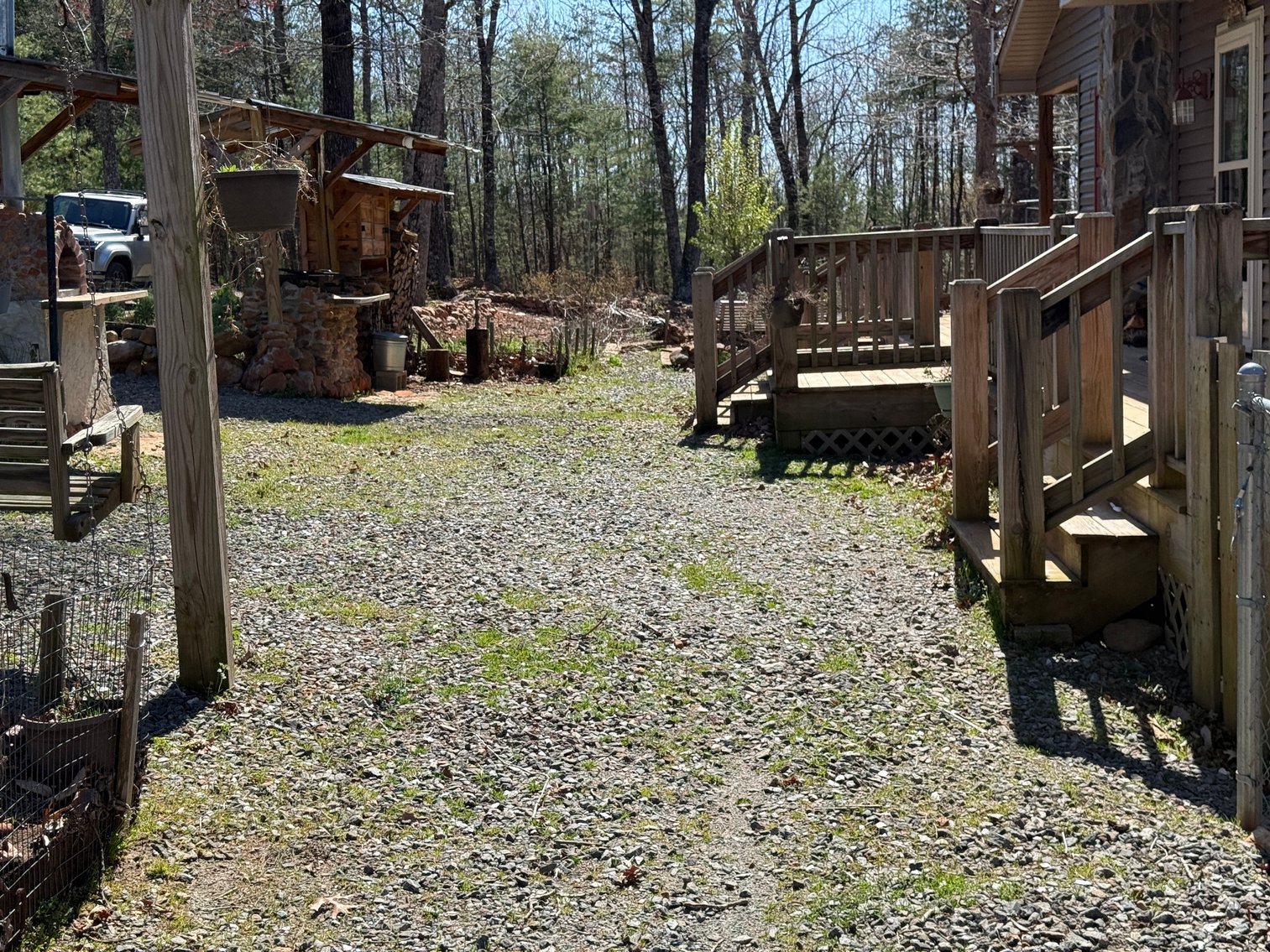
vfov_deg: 30.3
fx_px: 1761
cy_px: 476
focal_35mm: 48
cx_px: 635
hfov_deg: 39.7
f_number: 1.78
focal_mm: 6.76
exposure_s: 1/2667
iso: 64
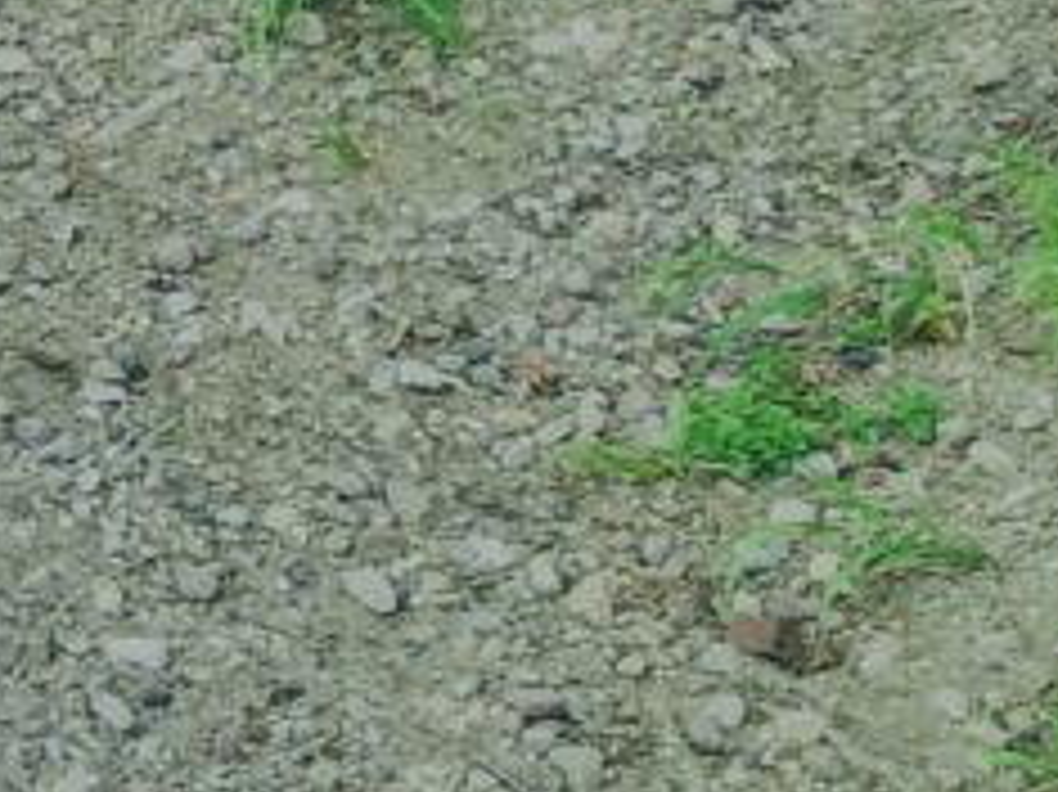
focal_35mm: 122
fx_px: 3727
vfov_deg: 10.9
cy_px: -891
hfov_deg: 13.8
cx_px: -1035
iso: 20
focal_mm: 3.99
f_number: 1.8
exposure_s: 1/979
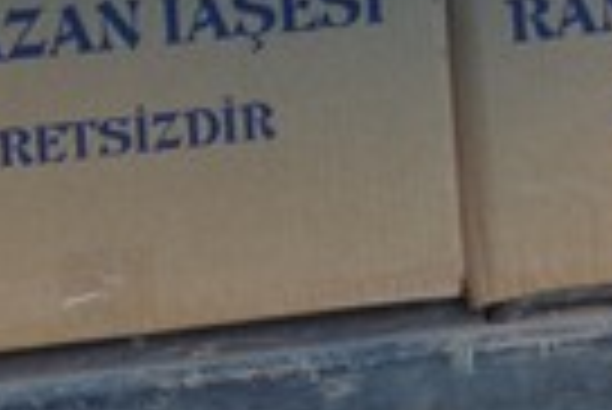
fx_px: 4016
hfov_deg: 8.5
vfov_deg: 5.7
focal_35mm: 236
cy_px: -336
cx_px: -405
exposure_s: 1/125
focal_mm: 32
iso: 140
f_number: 5.6
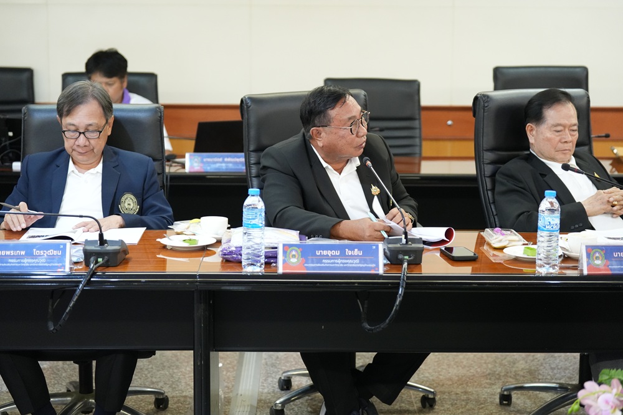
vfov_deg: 19.4
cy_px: 208
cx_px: 312
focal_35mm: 70
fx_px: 1211
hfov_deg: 28.9
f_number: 2.8
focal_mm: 70
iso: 5000
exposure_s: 1/100
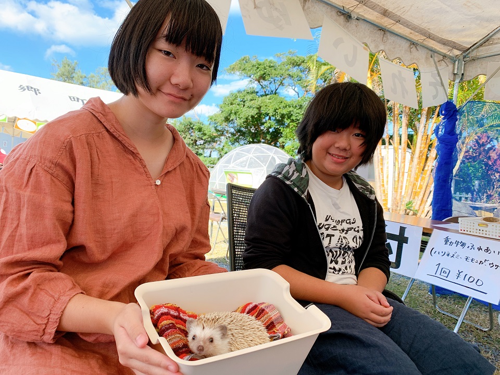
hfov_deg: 67.3
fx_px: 376
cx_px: 250
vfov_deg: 53.1
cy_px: 188
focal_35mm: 26
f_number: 1.8
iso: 25
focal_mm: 4.25
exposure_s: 1/590
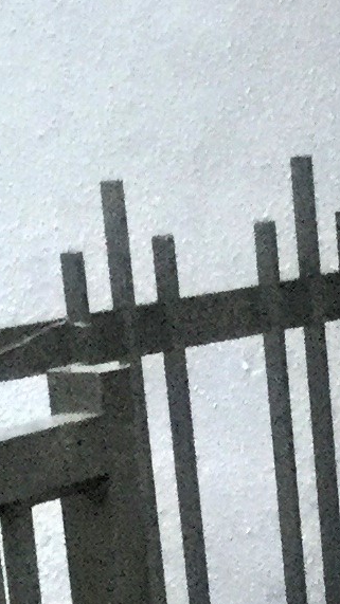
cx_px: 531
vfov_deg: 9.8
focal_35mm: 193
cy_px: 1465
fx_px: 3095
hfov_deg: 6.2
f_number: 2.4
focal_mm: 3.3
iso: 125
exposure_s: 1/30
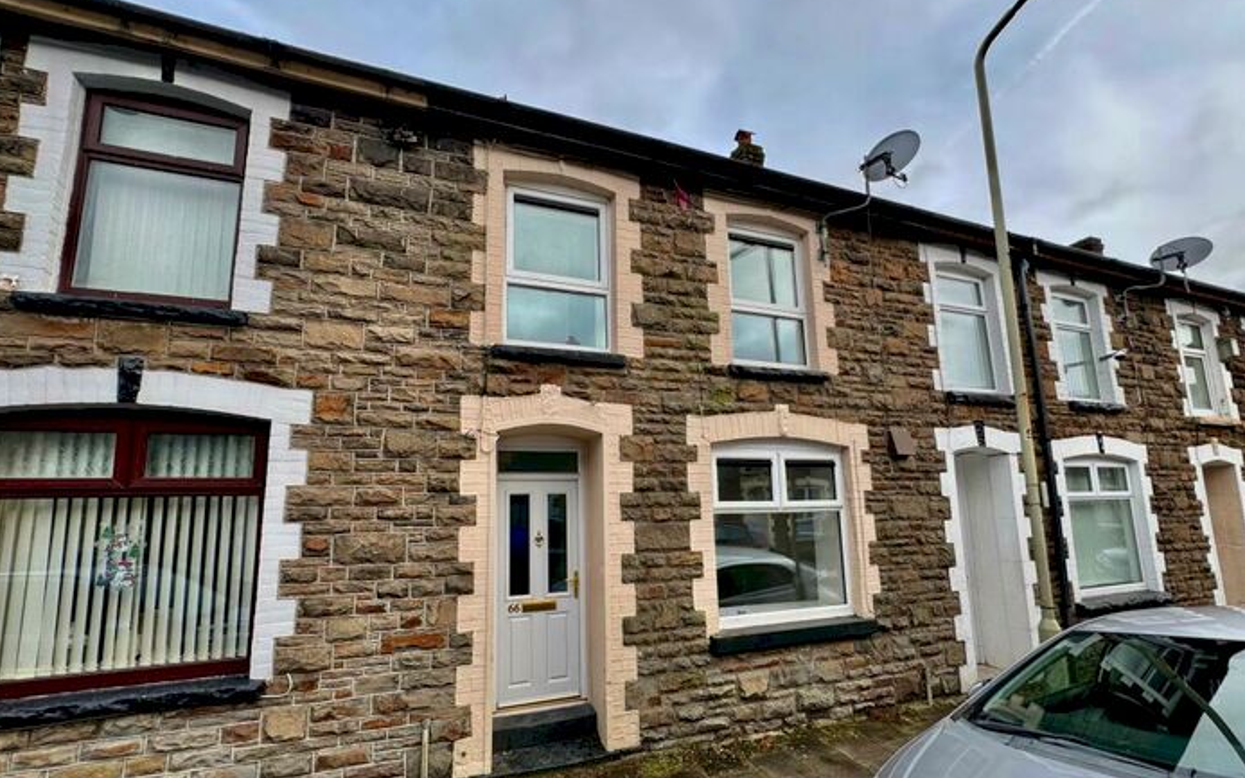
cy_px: 445
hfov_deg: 101.5
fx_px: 509
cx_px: 620
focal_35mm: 15
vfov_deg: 74.4
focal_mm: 2.22
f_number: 2.2
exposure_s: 1/194
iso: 40
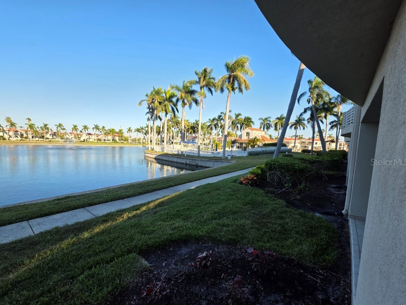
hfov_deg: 102.0
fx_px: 164
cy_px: 162
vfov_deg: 85.6
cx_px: 192
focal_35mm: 14
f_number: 1.9
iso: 40
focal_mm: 2.2
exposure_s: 1/825
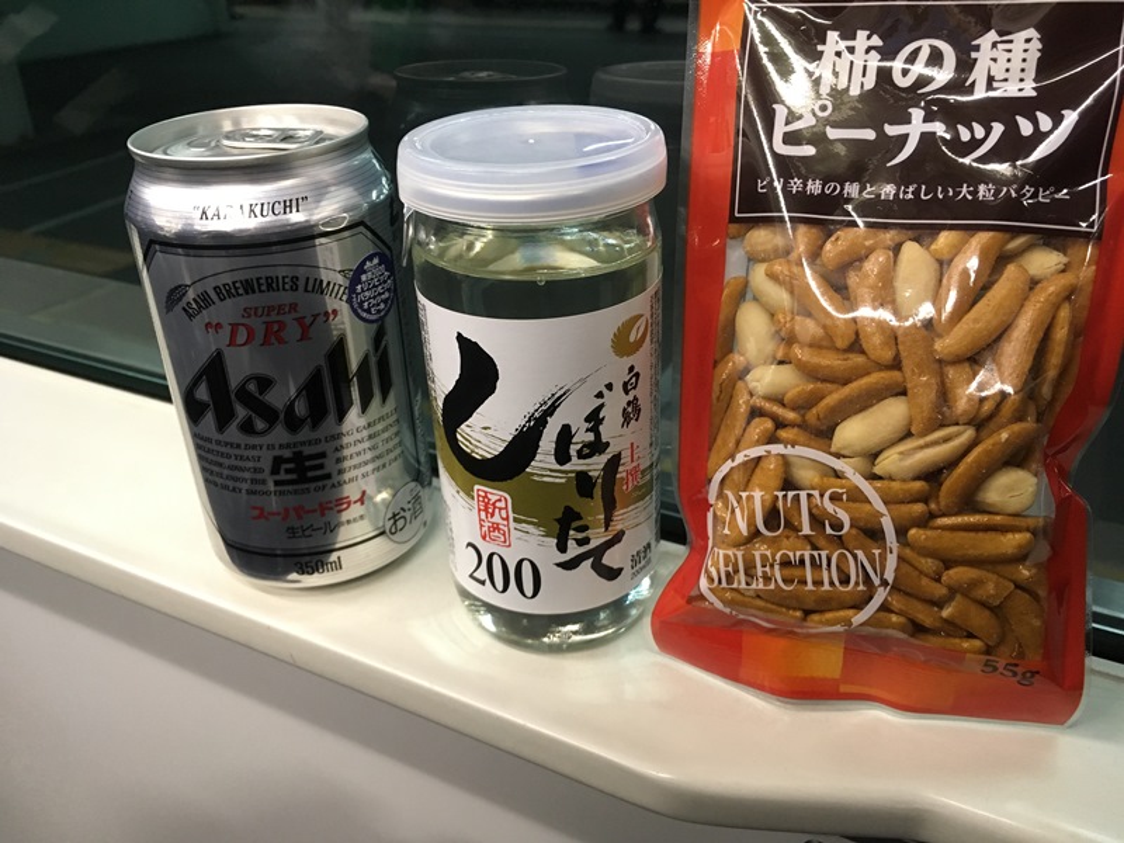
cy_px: 422
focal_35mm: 29
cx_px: 562
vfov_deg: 48.2
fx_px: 942
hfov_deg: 61.7
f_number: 2.2
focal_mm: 4.15
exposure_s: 1/30
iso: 160
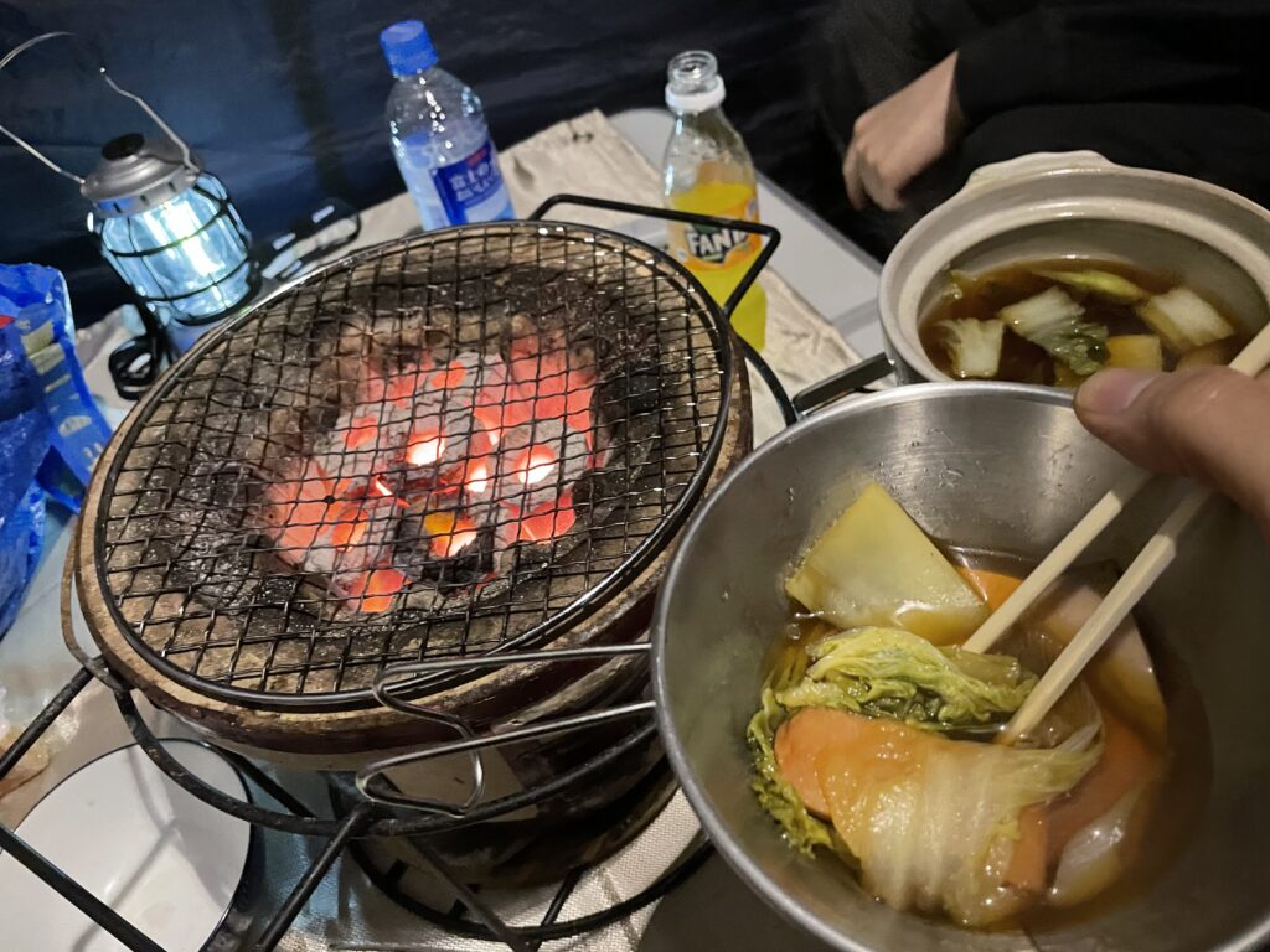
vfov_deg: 53.1
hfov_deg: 67.3
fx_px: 954
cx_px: 635
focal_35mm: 26
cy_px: 476
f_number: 1.6
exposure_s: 1/30
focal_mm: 4.2
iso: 1000
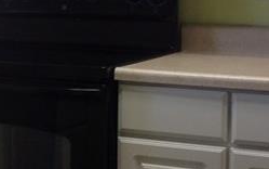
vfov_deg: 8.6
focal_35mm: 152
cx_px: -143
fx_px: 1115
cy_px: 48
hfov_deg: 13.0
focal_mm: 4.28
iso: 64
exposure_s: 1/30
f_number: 2.4
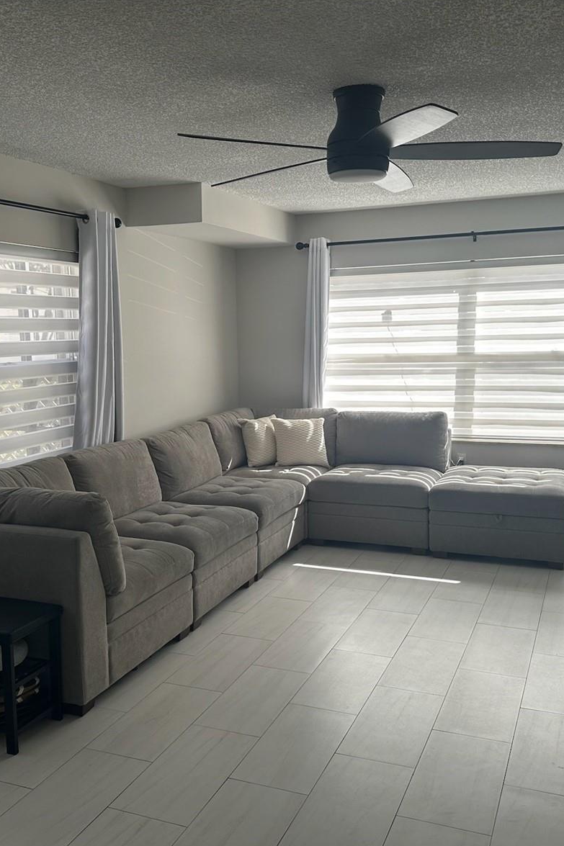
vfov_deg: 55.8
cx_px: 260
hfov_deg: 38.8
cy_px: 425
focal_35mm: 34
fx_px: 799
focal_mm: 6.86
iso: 80
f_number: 1.78
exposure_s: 1/289
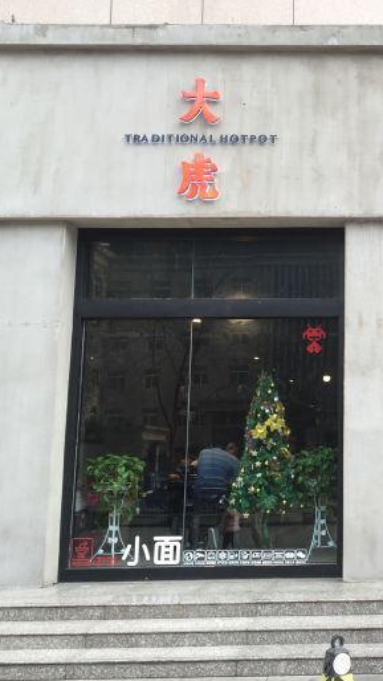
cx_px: 425
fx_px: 777
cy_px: 344
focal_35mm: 43
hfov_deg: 25.6
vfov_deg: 47.4
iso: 32
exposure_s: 1/122
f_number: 2.2
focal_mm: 4.15
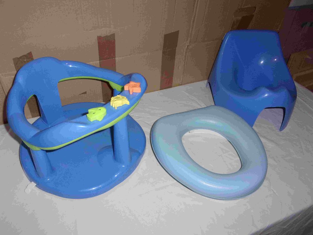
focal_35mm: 28
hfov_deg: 63.4
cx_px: 156
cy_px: 118
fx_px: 253
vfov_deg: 49.7
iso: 200
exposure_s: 1/34
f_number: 3.9
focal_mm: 5.1
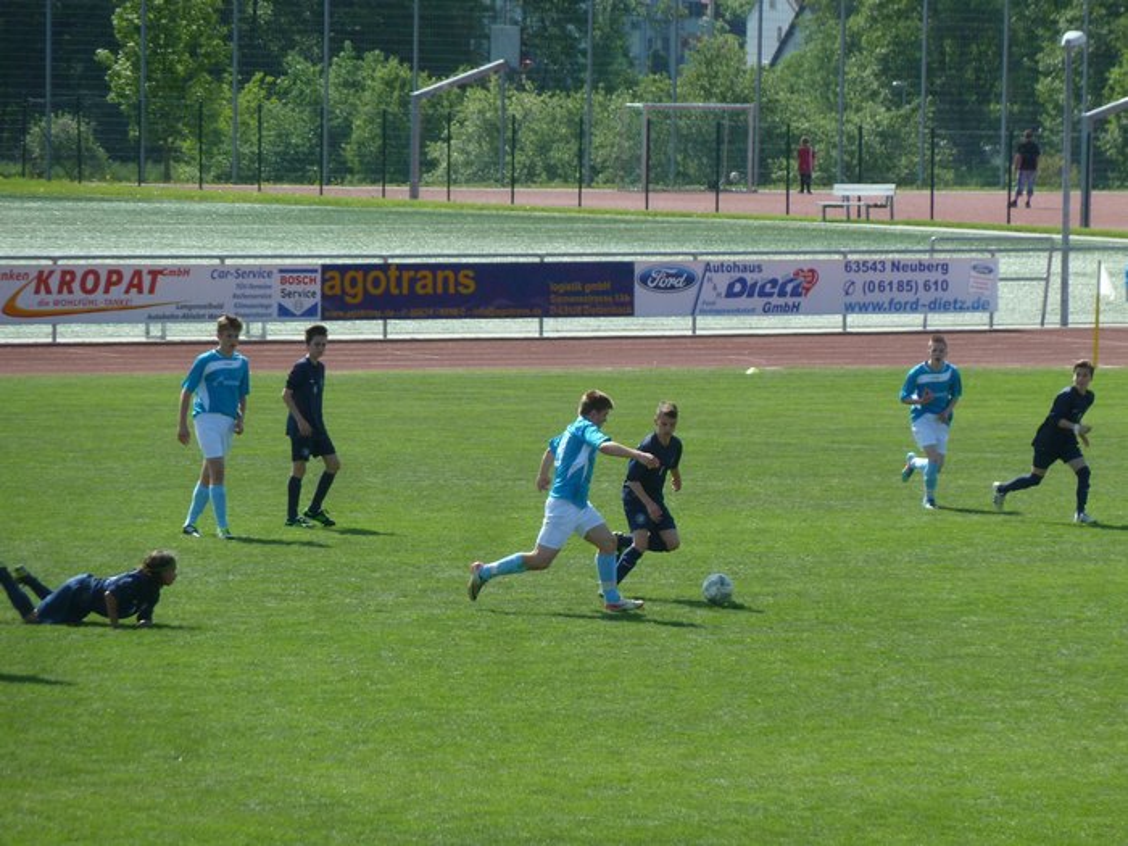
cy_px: 423
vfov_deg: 5.0
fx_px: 9776
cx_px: 564
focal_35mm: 300
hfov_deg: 6.6
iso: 160
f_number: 4.9
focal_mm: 49.2
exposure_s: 1/500
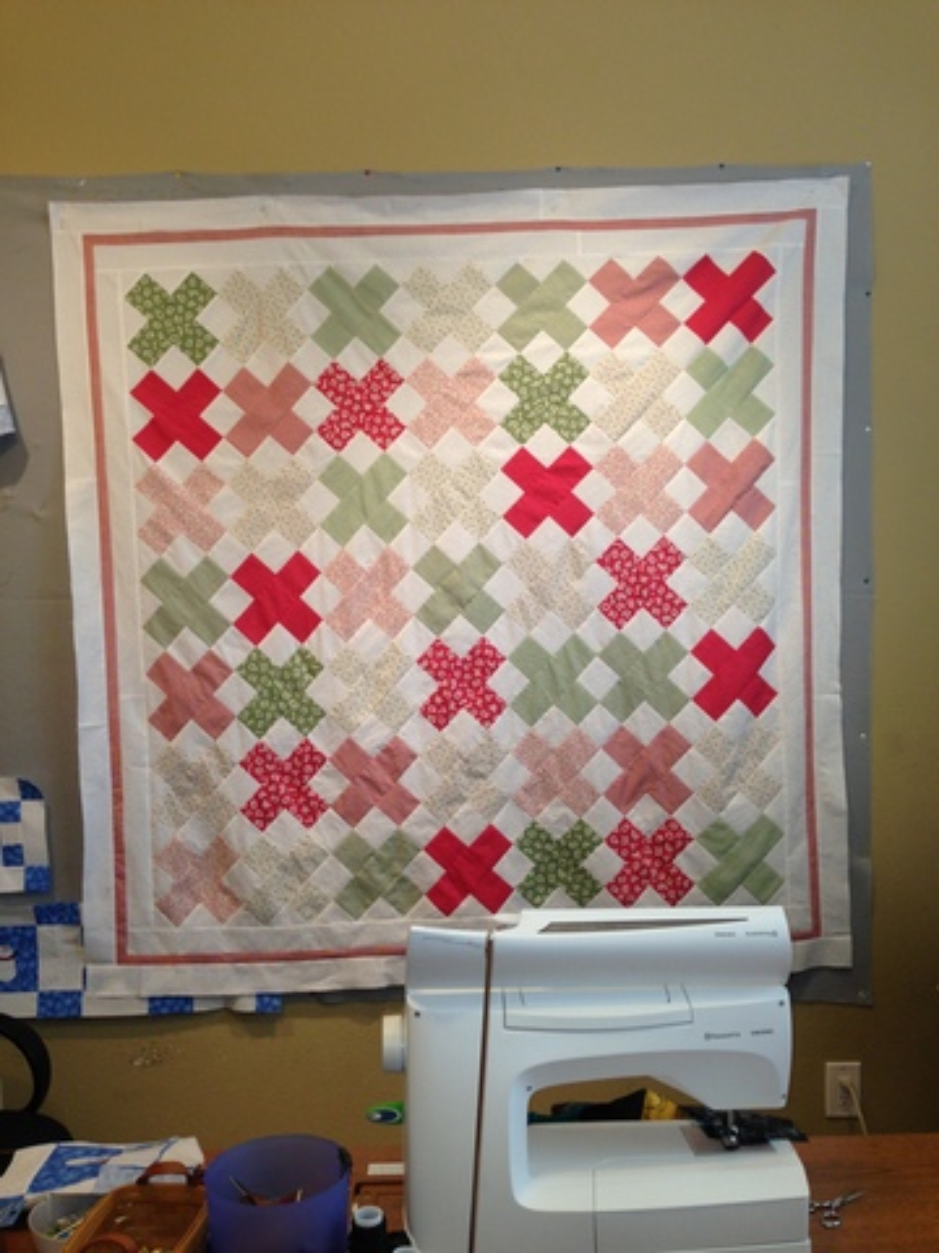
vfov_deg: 55.4
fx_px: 1194
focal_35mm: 33
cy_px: 626
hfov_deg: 42.9
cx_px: 470
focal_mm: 4.13
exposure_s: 1/20
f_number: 2.4
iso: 64
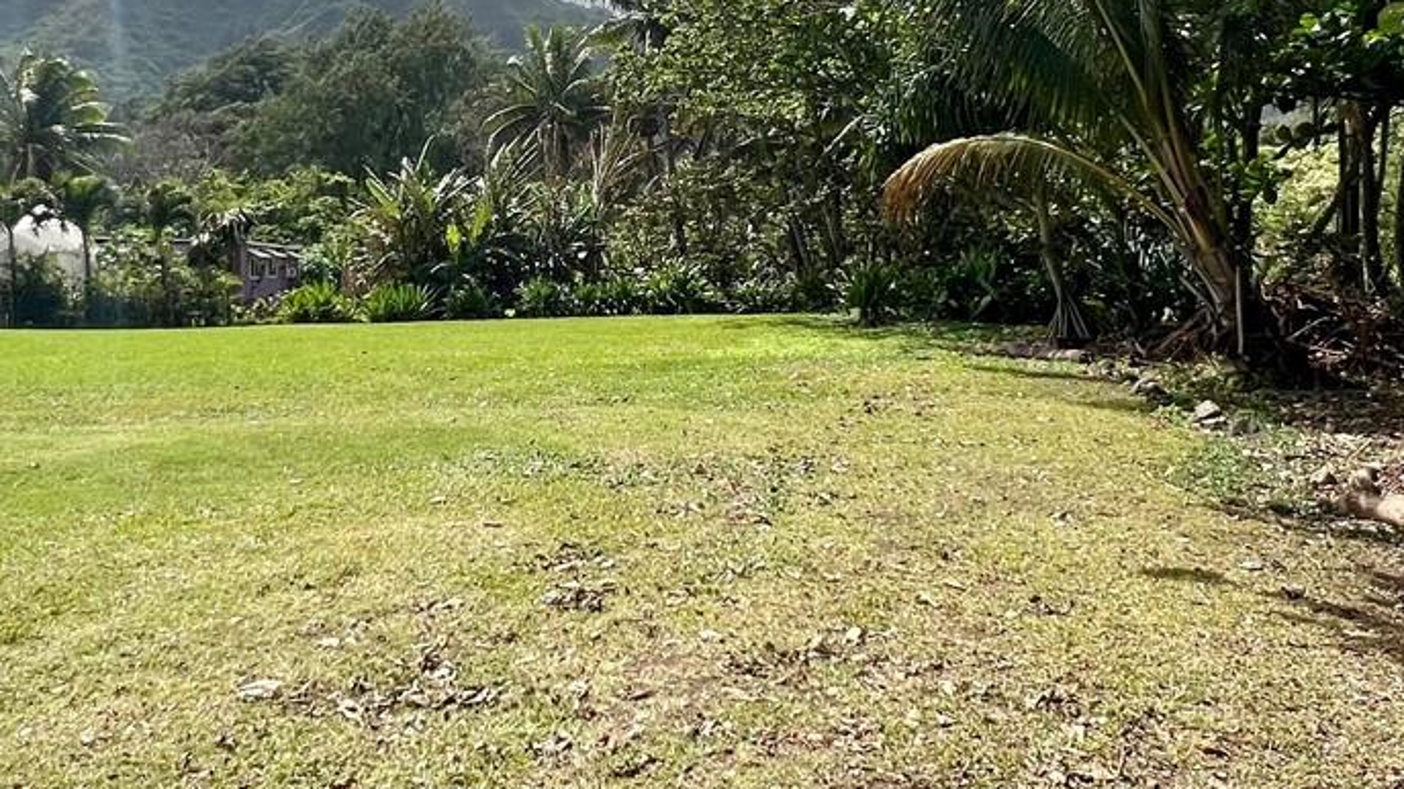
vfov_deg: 35.5
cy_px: 335
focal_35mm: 33
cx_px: 638
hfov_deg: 59.4
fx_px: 1228
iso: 32
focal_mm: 1.57
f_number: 1.8
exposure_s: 1/1672
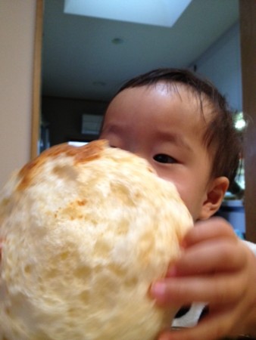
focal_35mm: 35
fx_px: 345
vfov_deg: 52.6
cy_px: 170
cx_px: 128
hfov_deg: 40.7
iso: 250
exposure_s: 1/20
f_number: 2.4
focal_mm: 4.28
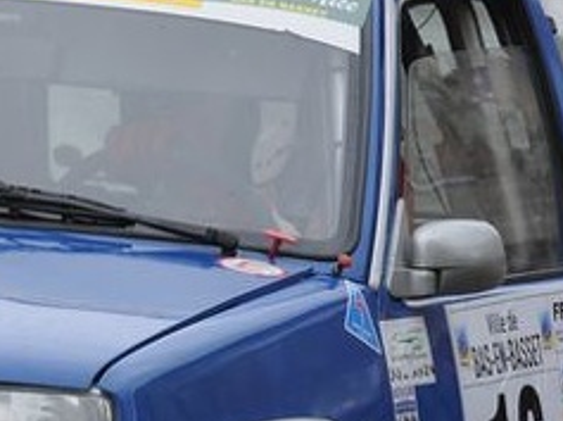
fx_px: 14479
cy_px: 299
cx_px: -128
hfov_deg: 2.2
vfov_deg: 1.7
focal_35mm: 892
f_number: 16
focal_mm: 185
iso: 400
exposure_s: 1/800
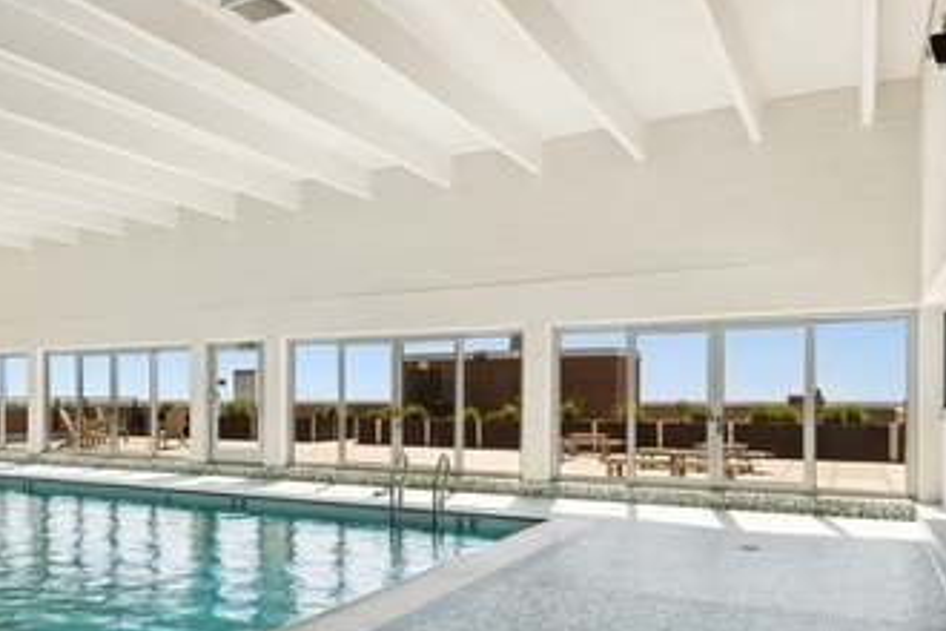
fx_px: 867
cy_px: 400
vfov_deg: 39.7
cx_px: 129
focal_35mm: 33
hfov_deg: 51.8
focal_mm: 17
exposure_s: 1/60
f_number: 8
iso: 200
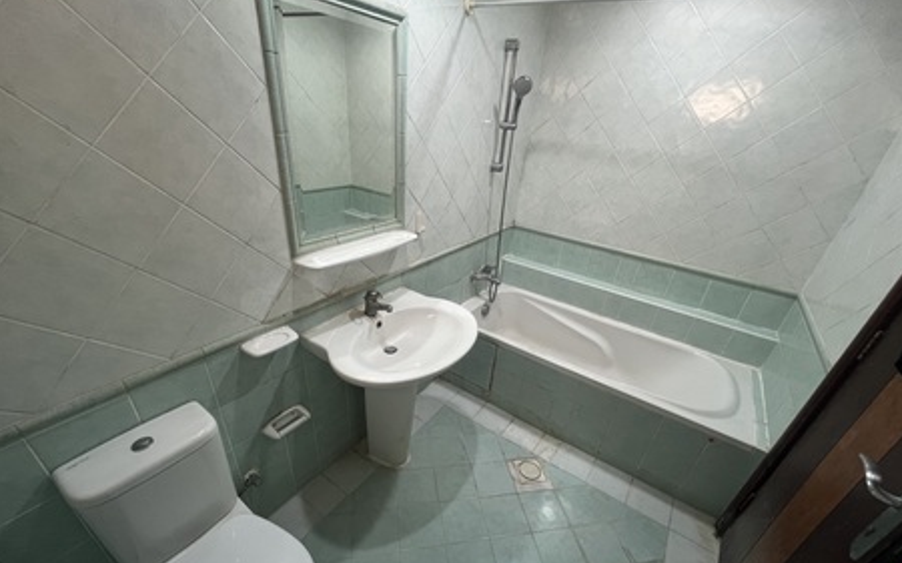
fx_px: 344
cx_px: 450
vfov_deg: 78.3
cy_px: 316
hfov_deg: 105.3
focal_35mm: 14
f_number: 1.8
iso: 160
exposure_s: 1/50
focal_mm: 1.57
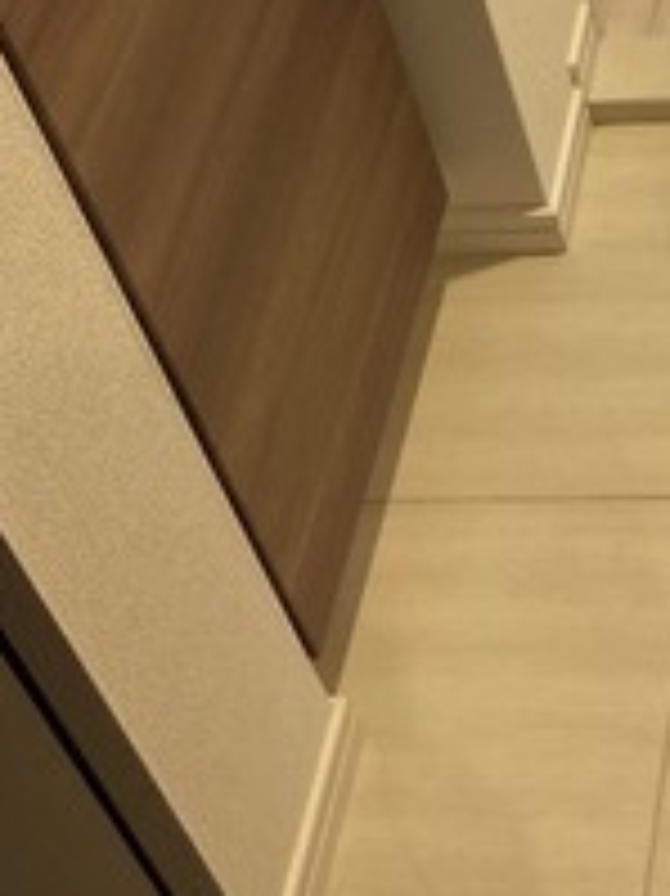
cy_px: -162
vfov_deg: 20.5
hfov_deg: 15.4
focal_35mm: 90
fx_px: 2325
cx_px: 931
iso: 125
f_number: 1.8
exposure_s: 1/50
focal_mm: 3.99
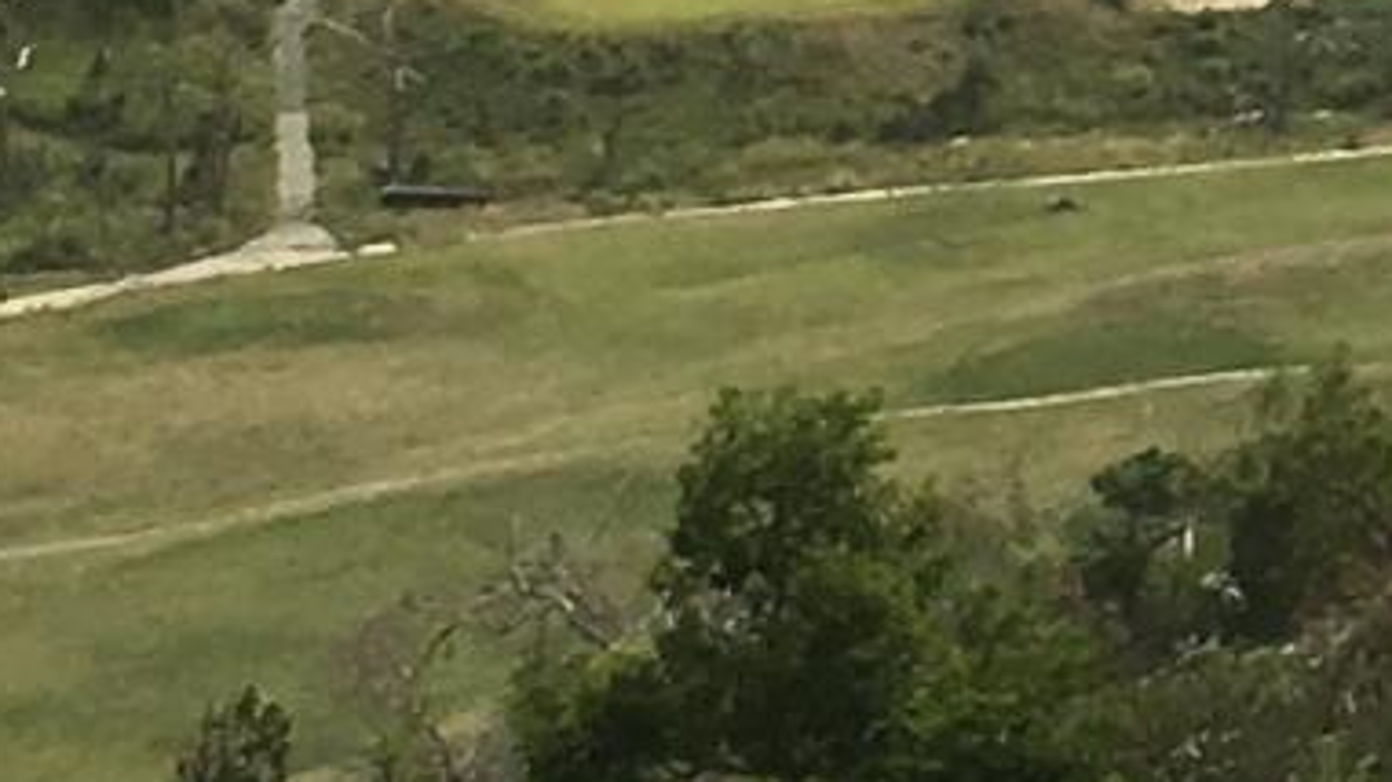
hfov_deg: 8.2
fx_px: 9187
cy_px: -731
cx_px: 2769
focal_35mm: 249
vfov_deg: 4.8
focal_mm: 4.15
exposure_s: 1/3077
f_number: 2.2
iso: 25
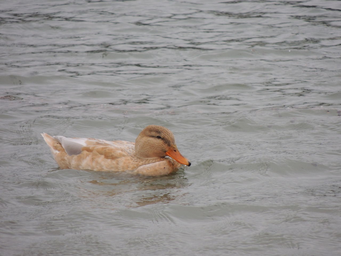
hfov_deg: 2.0
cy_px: 128
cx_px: 170
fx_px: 9851
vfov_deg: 1.5
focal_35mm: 1000
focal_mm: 180
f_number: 5.9
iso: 400
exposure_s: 1/800
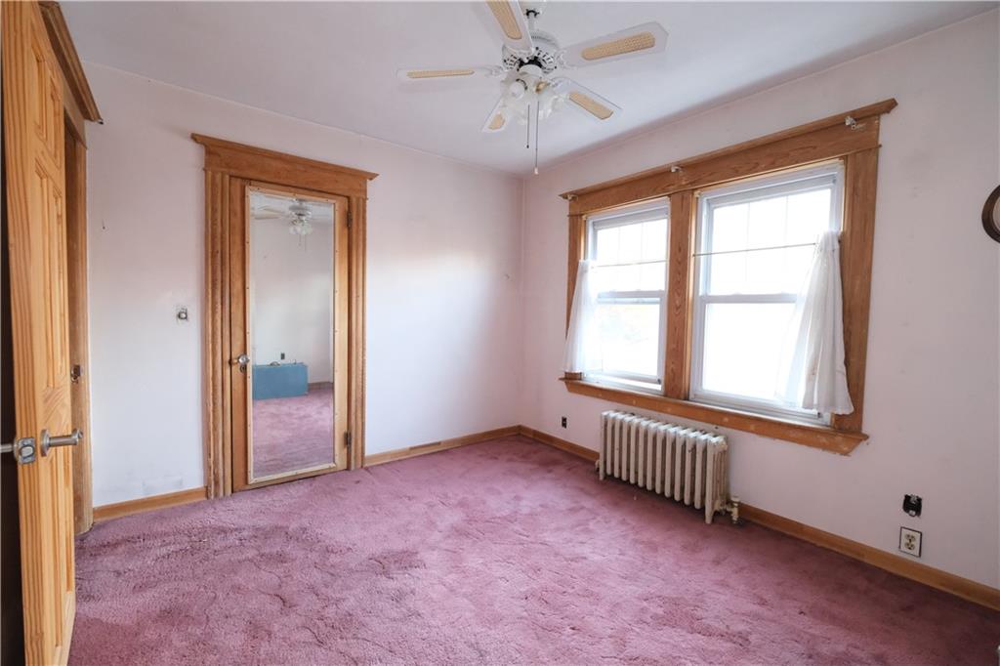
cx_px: 500
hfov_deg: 100.4
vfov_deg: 77.3
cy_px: 333
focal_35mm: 15
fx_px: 417
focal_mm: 10
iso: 4000
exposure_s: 1/100
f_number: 4
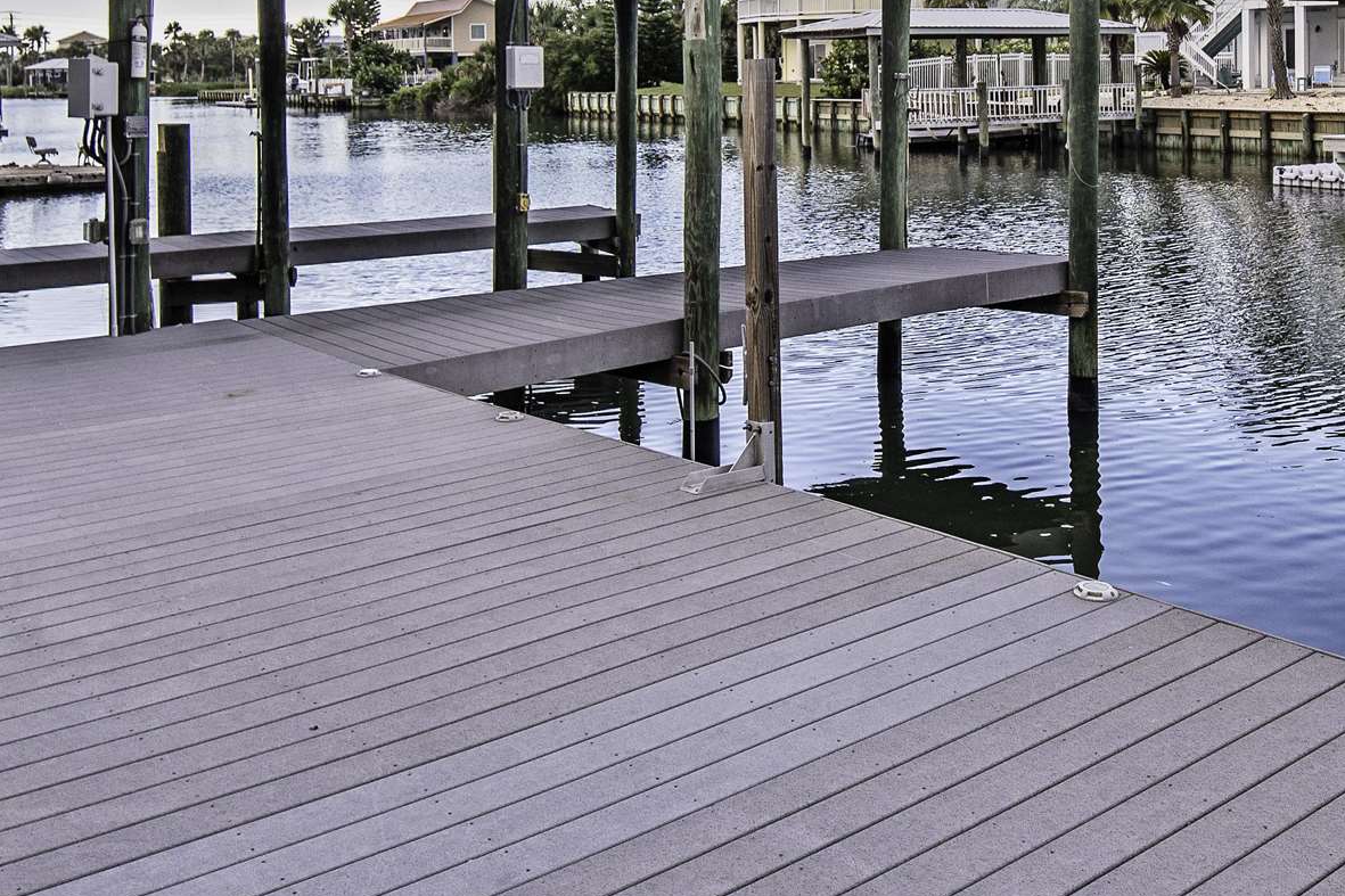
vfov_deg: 32.7
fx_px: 1457
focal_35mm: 39
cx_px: 837
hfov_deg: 49.1
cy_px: 116
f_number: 5.6
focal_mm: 15
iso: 320
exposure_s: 1/250
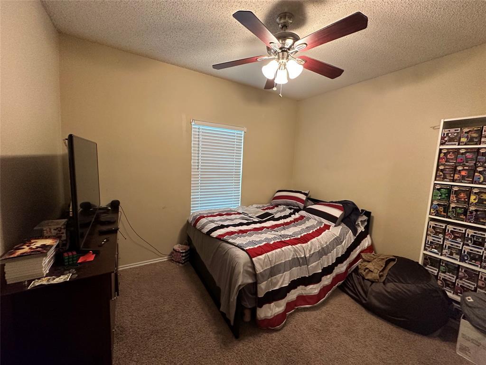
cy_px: 182
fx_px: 197
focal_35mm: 14
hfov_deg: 102.1
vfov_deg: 85.7
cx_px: 243
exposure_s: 1/60
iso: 400
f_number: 2.2
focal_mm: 2.22
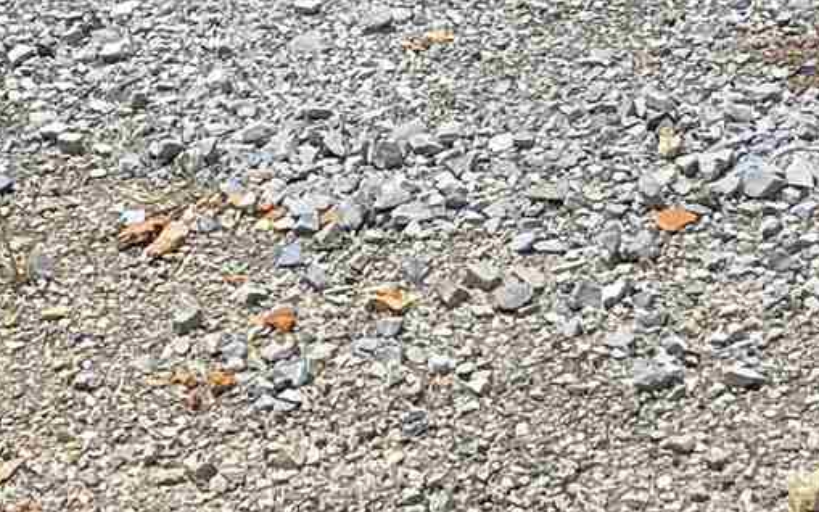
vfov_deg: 8.0
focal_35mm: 160
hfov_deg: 13.1
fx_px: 3571
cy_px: -362
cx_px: 454
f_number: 1.6
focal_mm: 5.1
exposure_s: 1/2660
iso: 32
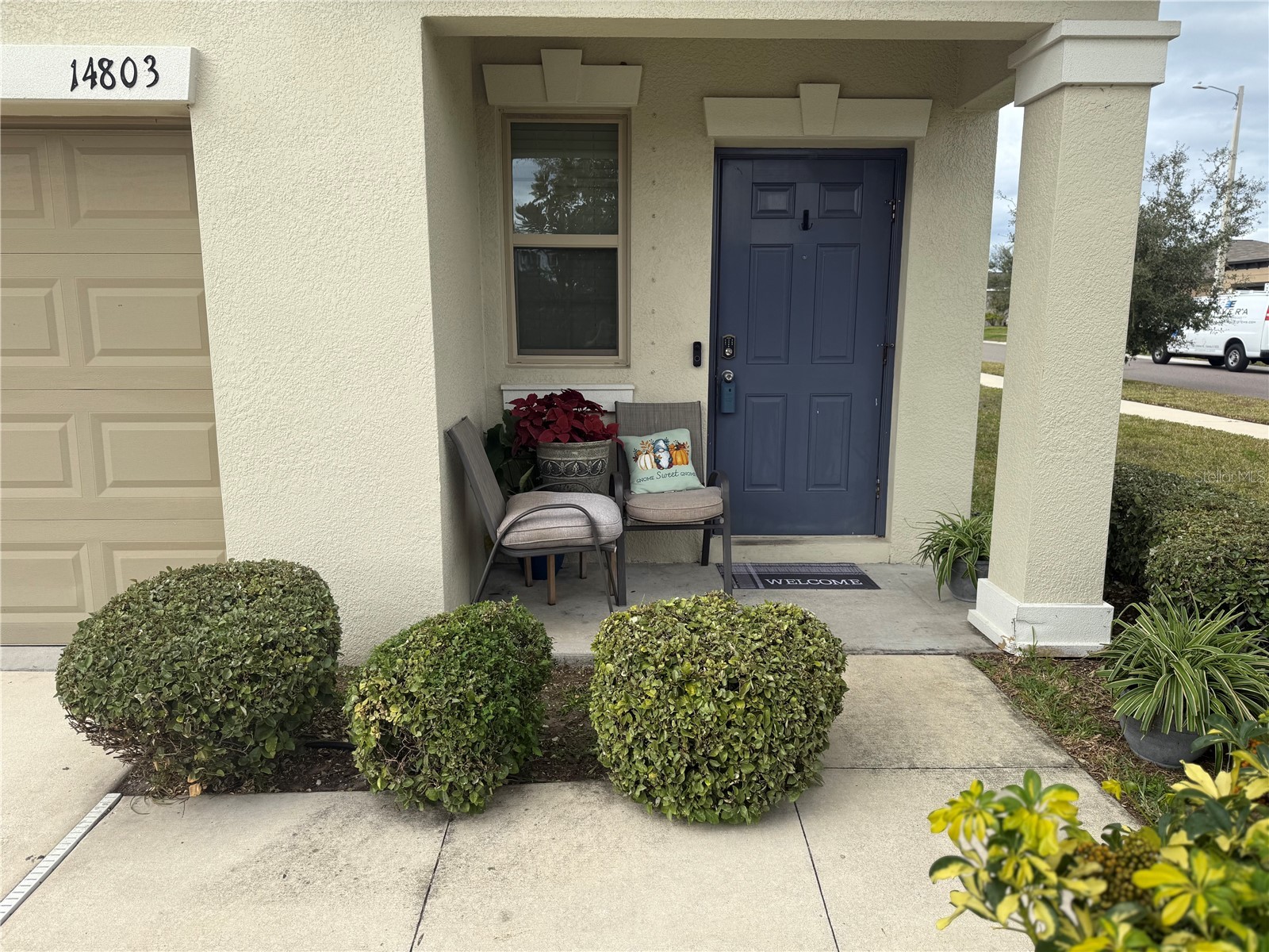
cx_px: 634
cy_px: 476
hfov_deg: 71.6
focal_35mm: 24
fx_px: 880
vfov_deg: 56.8
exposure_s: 1/1553
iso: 80
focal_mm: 6.76
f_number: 1.78
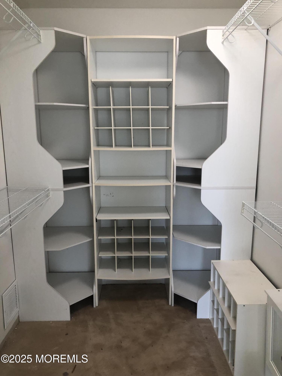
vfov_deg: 63.4
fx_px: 304
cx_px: 141
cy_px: 188
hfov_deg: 49.7
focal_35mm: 28
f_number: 1.8
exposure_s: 1/32
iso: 32
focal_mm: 3.99
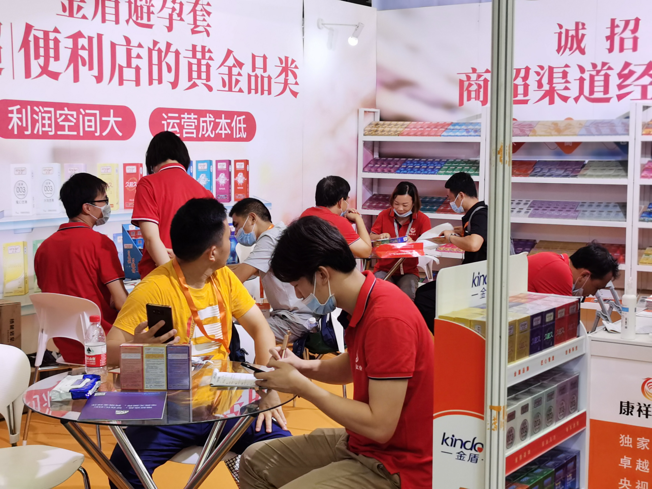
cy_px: 244
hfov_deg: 36.2
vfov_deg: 27.5
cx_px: 326
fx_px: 998
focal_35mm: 53
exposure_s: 1/100
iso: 100
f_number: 1.6
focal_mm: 5.56
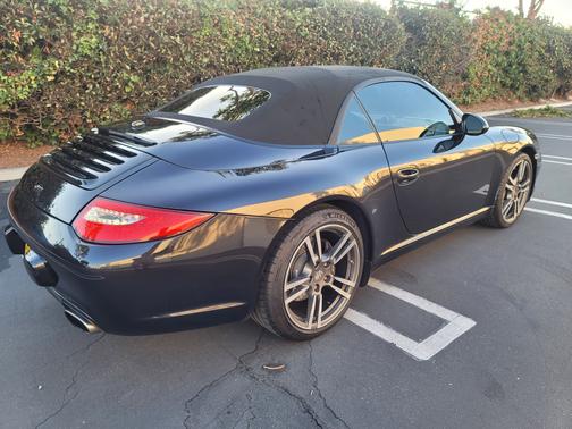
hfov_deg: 69.4
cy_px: 214
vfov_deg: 54.9
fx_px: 413
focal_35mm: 25
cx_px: 286
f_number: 1.8
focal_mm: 7
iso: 80
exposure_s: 1/120
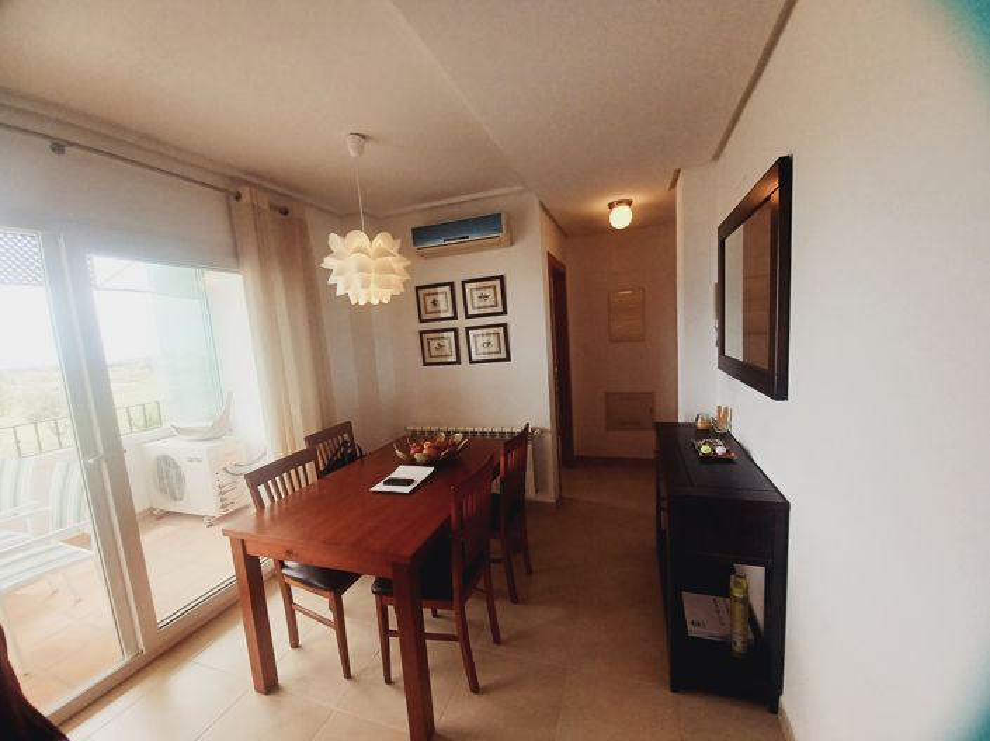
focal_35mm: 13
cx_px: 495
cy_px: 370
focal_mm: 1.42
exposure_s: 1/111
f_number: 2.2
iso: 40
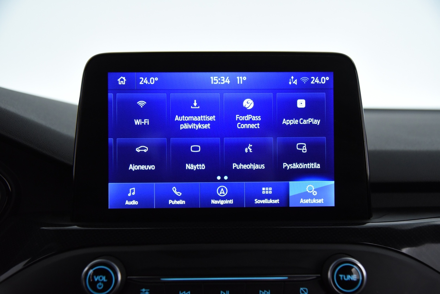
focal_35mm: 38
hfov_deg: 50.7
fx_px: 465
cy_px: 147
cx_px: 220
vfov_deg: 35.1
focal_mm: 38
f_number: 4
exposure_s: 1/80
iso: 4000
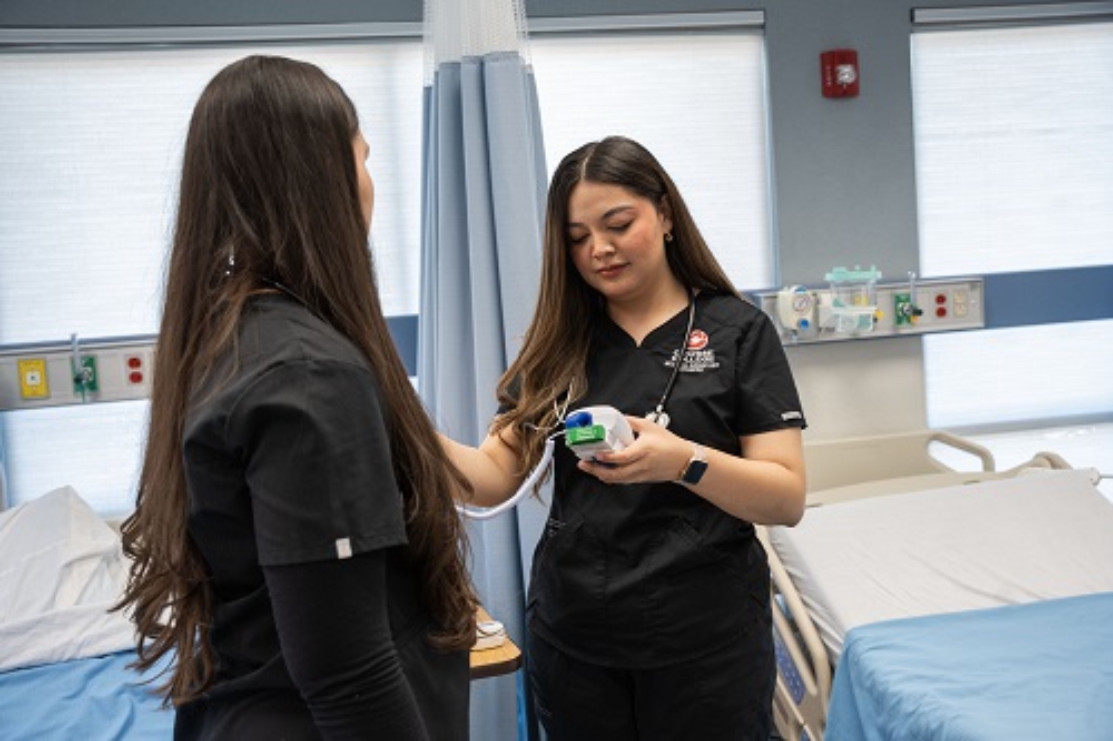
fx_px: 1103
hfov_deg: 53.5
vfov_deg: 37.1
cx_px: 556
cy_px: 370
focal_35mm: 36
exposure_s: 1/160
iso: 1000
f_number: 4
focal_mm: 35.7
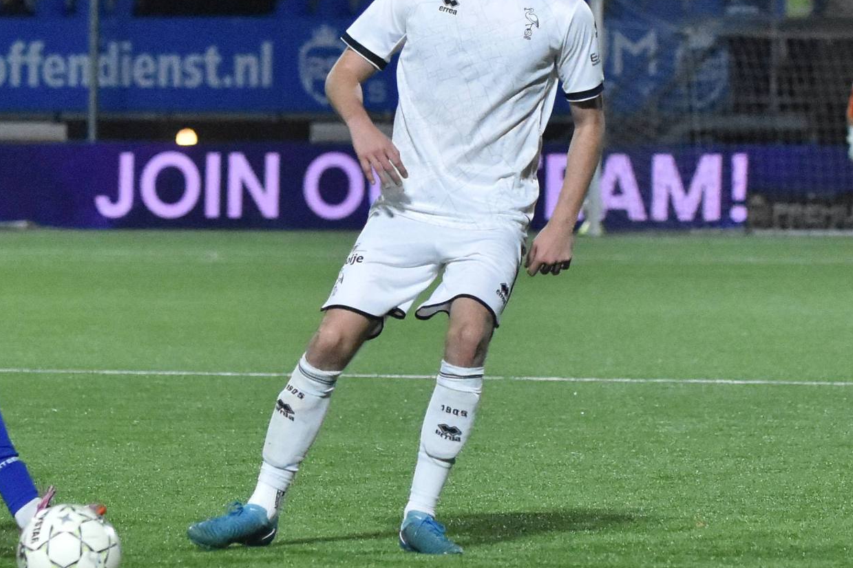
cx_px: 250
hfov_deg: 9.3
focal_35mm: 221
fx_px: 5231
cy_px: 210
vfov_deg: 6.2
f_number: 2.8
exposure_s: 1/1250
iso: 3200
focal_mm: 95
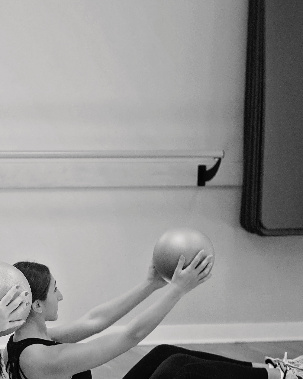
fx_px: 1782
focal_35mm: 159
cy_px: 344
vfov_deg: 12.0
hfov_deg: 9.2
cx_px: -289
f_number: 4
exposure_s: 1/320
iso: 1250
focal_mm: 50
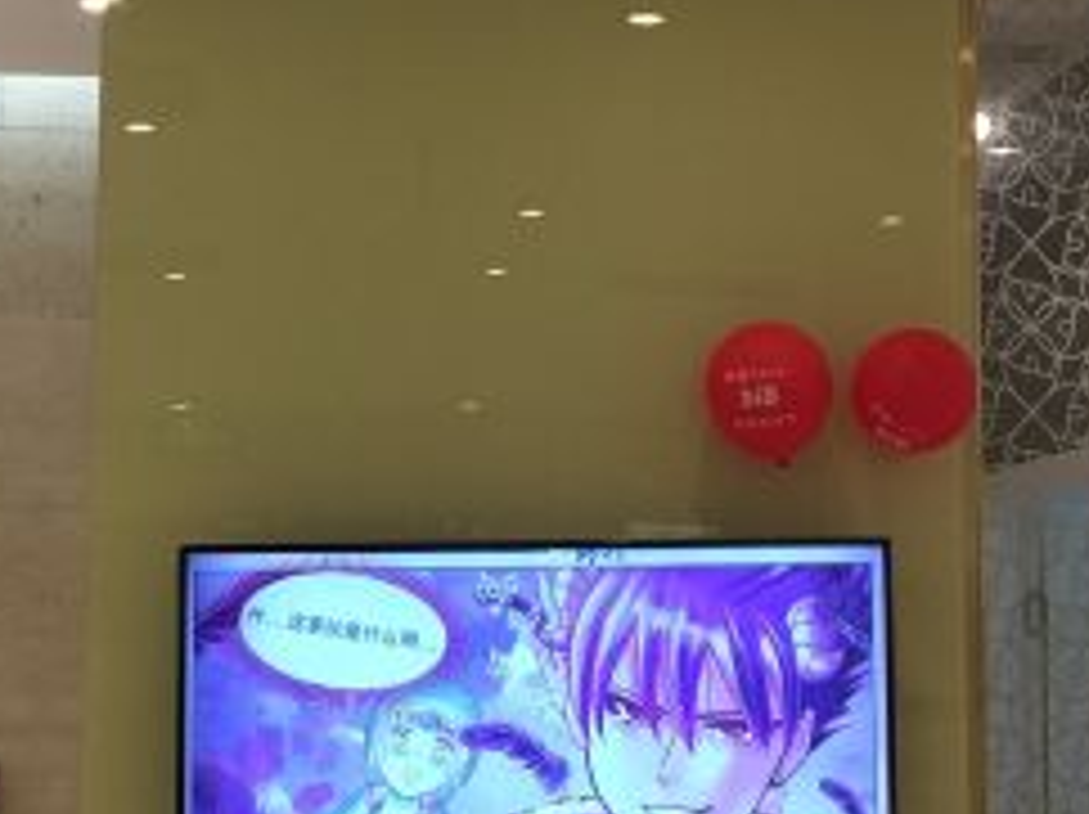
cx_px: 644
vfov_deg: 17.5
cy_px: 349
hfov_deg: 23.3
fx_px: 2640
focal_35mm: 84
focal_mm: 4.15
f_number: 2.2
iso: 40
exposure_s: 1/33
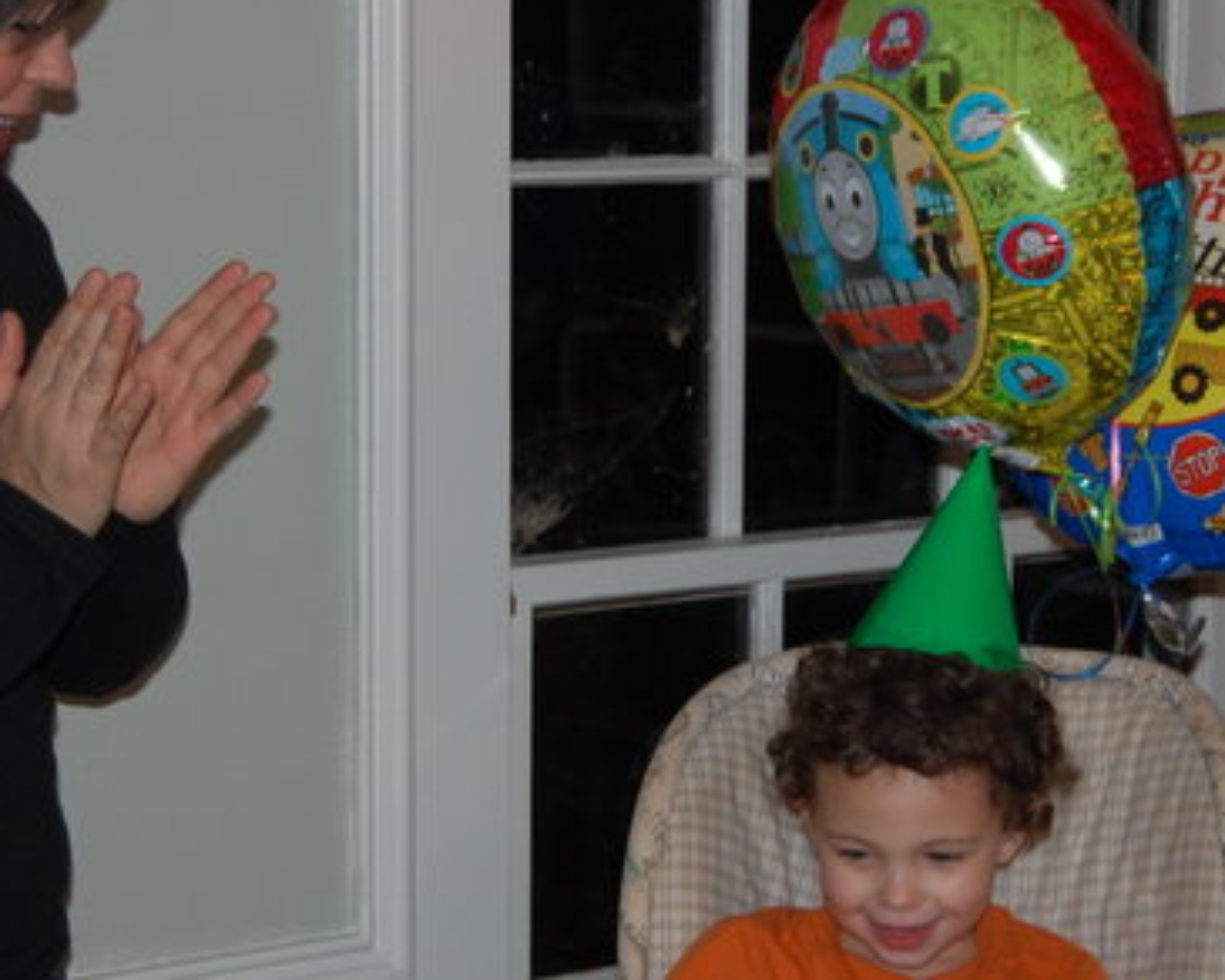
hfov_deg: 16.4
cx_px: 628
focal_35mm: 117
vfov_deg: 13.2
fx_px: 4242
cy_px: 631
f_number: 5
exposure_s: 1/60
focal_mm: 38
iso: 400
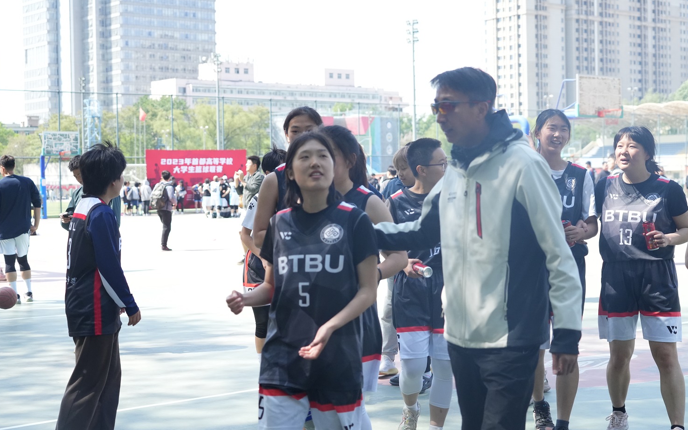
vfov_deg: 21.0
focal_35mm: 62
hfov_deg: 33.0
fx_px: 1163
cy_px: 202
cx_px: 342
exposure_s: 1/8000
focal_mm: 60
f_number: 4
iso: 3200
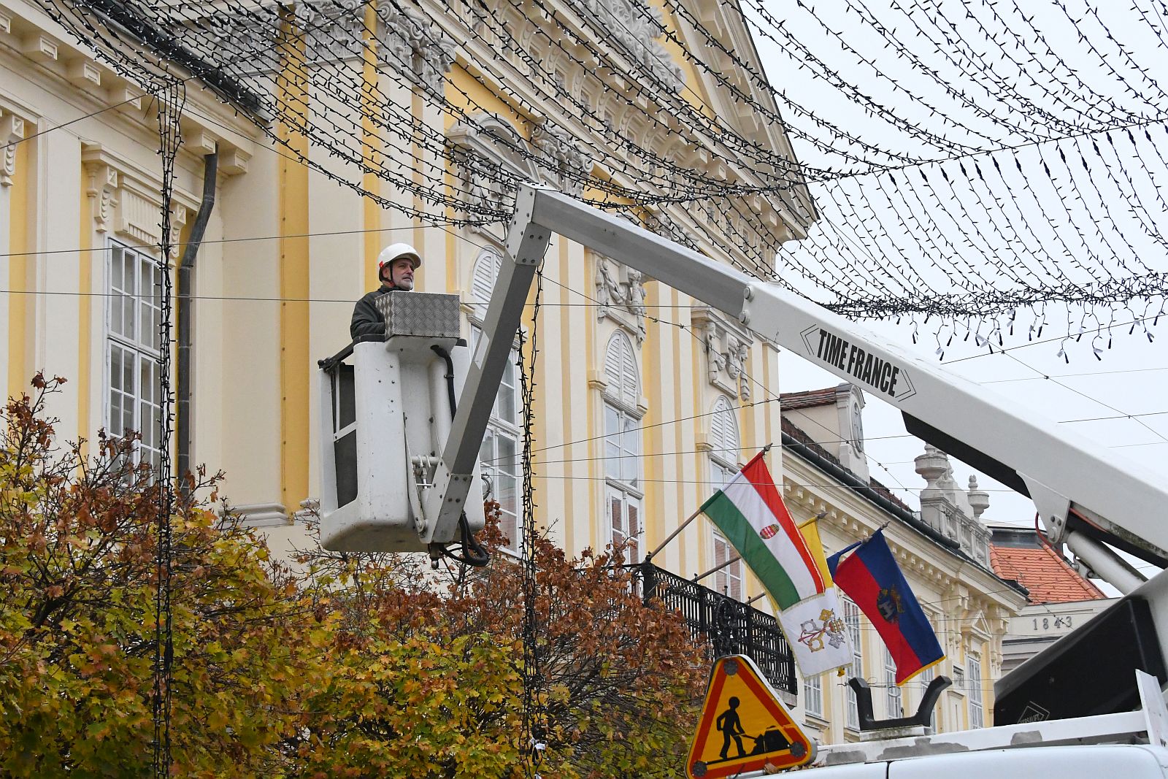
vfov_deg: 15.7
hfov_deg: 23.4
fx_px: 2823
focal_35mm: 87
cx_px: 584
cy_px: 390
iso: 5000
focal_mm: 58
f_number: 7.1
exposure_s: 1/800
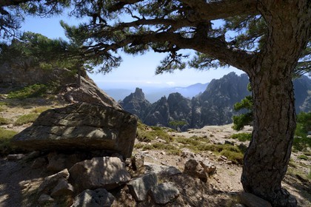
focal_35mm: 14
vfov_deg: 81.2
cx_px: 156
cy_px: 104
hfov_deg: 104.3
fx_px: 121
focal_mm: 14
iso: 200
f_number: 14
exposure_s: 1/200
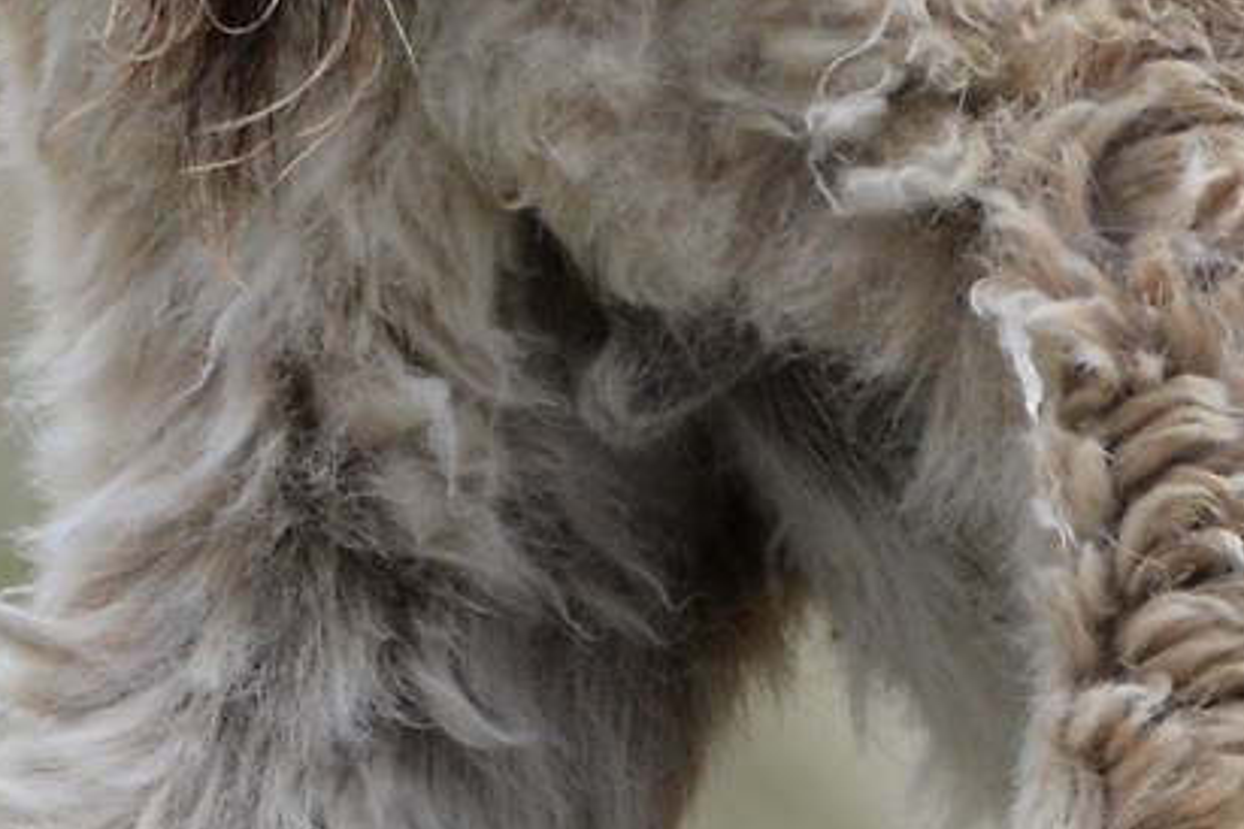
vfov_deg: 0.4
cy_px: 1035
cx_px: 2842
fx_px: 111053
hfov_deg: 0.6
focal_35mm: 3214
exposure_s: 1/640
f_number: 8
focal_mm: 550
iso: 1250
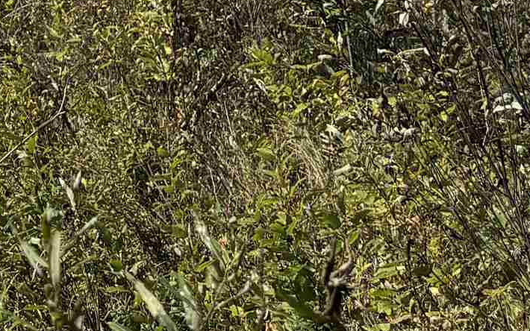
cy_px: -381
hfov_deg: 16.3
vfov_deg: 10.7
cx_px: -392
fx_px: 1589
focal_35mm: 110
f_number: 1.78
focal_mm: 6.76
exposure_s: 1/4049
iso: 80
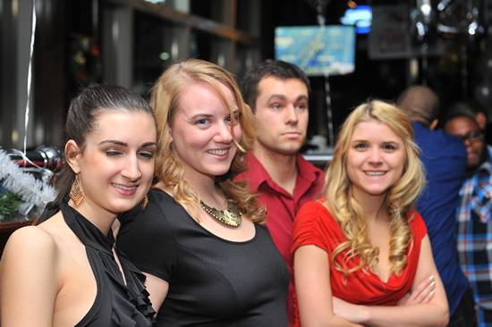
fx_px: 847
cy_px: 164
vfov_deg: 21.9
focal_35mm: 62
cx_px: 246
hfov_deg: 32.4
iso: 1000
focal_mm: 62
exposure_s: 1/100
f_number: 5
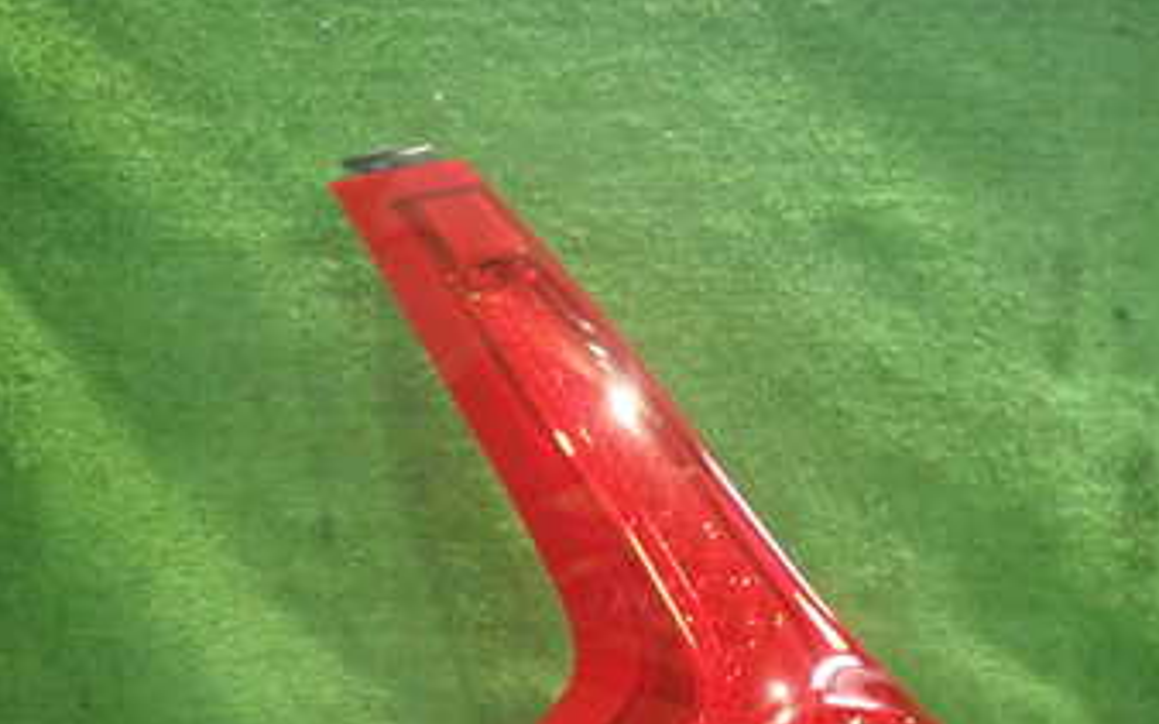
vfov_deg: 26.6
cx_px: 631
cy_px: 624
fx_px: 1484
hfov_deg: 42.6
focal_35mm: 47
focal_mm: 4.5
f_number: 2
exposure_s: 1/30
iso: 800
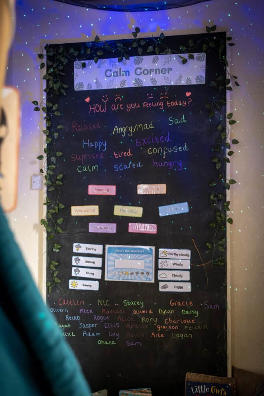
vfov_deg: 50.7
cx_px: 131
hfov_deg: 35.1
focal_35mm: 38
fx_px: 418
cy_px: 202
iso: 1600
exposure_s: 1/20
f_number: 4
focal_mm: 24.7
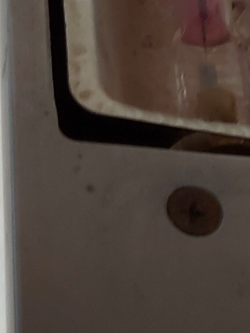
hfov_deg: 11.4
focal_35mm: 123
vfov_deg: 16.0
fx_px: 1184
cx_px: 400
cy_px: 92
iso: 80
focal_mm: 5.23
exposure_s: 1/100
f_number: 1.8
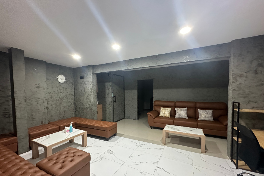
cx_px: 129
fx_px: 110
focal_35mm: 15
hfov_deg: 100.4
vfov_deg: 77.1
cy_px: 97
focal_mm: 2.22
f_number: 2.2
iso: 640
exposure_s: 1/50
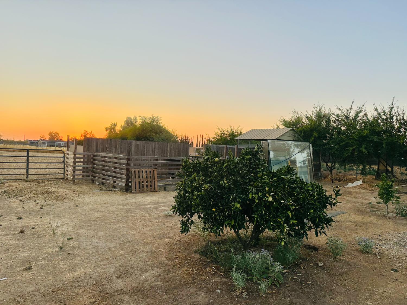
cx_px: 204
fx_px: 282
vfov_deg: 56.8
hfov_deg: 71.6
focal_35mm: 24
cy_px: 152
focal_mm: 6.86
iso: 80
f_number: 1.78
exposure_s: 1/501
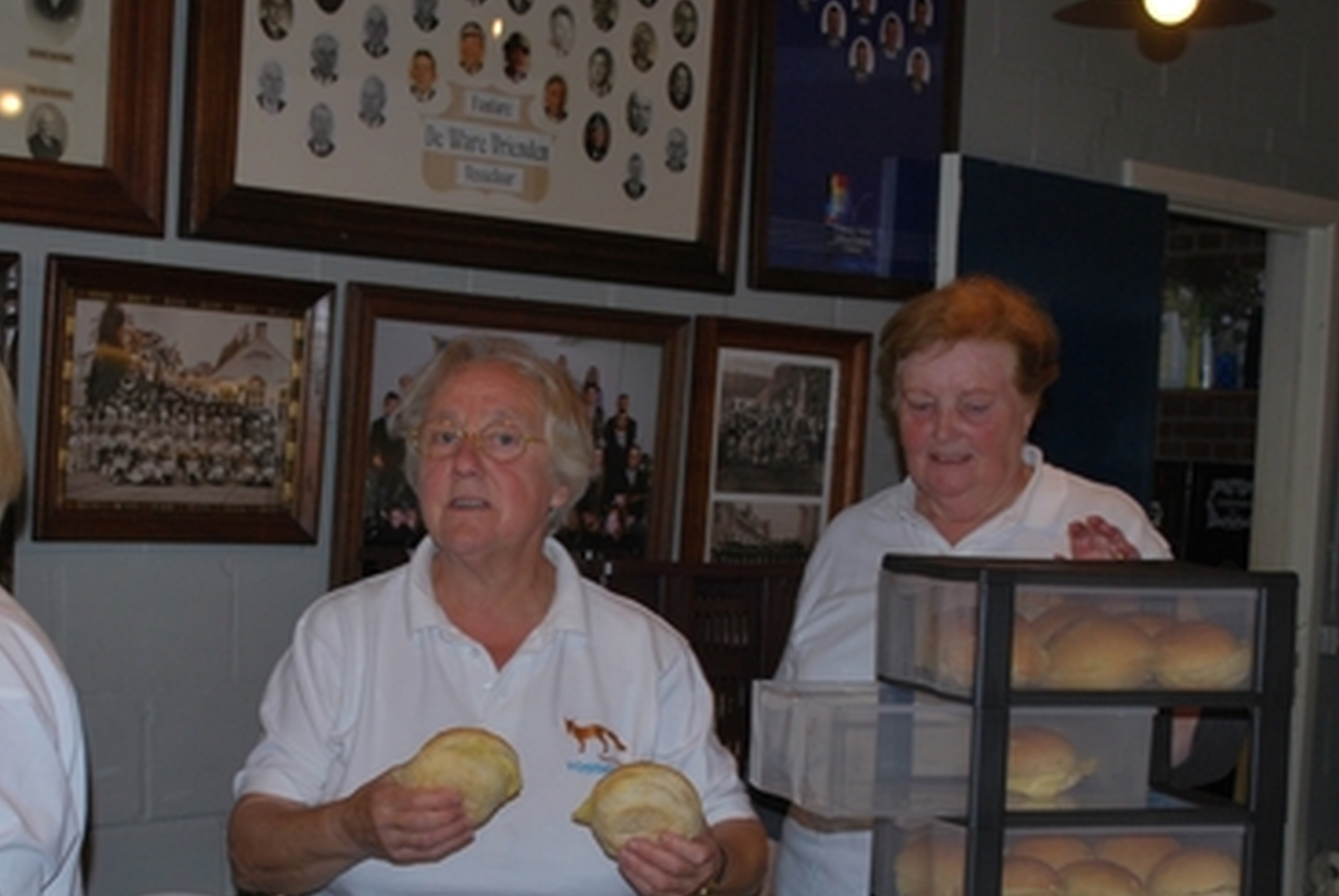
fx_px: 2197
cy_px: 680
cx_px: 563
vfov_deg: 22.8
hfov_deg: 33.8
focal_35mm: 59
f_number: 4.2
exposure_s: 1/60
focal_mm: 24
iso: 200
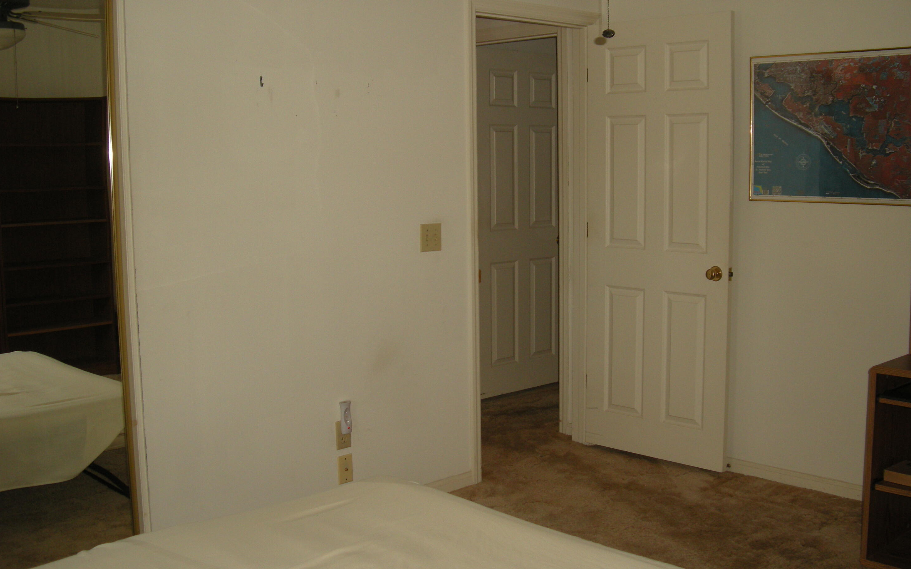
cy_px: 267
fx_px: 993
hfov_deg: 49.3
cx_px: 461
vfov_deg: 32.0
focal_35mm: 40
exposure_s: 1/60
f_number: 2.8
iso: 135
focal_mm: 7.9
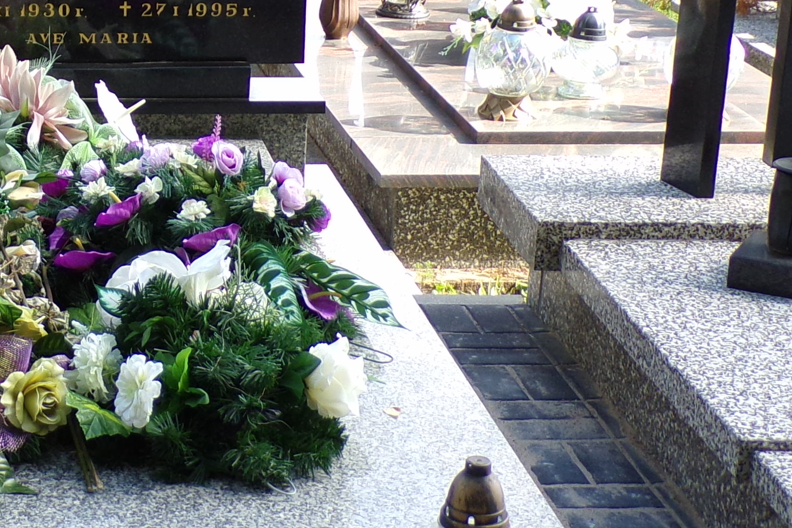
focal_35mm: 91
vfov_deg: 15.0
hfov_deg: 21.7
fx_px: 2002
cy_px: 168
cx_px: 42
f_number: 3.2
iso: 80
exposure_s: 1/150
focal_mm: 5.8
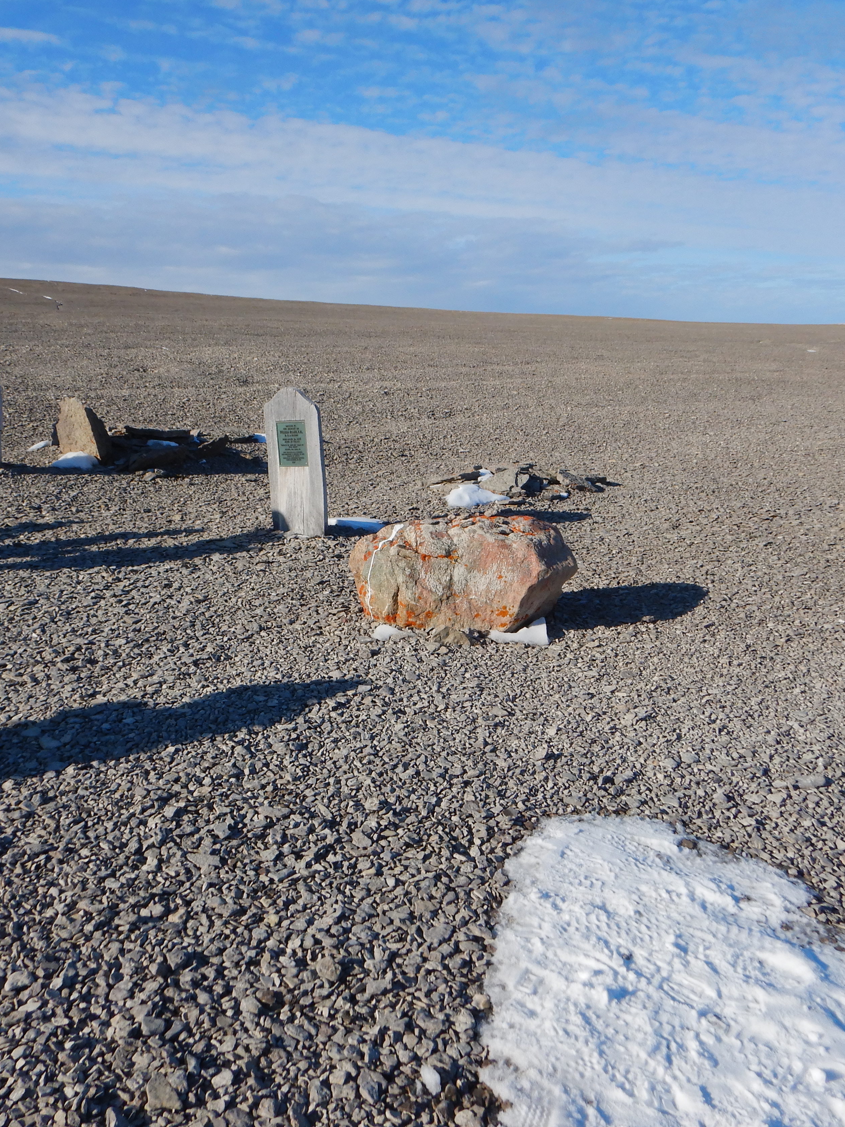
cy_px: 554
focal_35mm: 33
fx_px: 1074
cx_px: 391
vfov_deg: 55.4
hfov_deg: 42.9
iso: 125
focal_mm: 4.3
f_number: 4.1
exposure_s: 1/1500
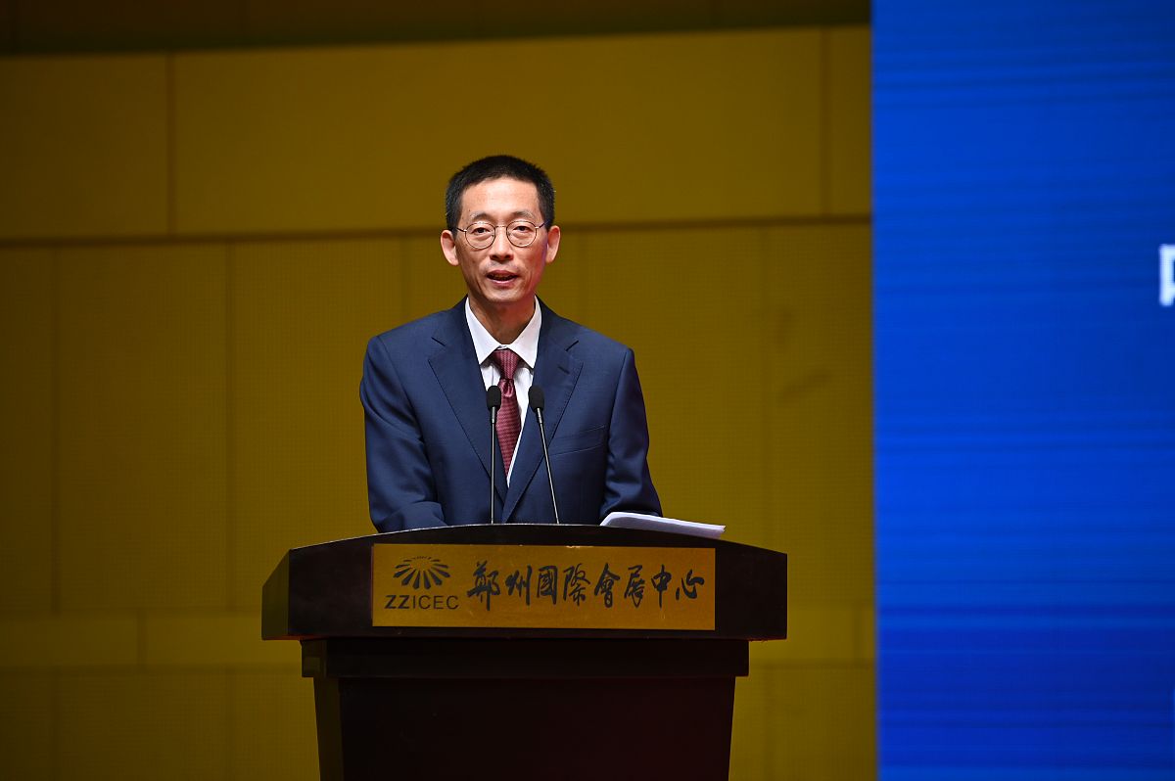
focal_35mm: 200
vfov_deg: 6.9
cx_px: 588
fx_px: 6522
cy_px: 390
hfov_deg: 10.3
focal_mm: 200
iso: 800
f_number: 4
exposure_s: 1/200
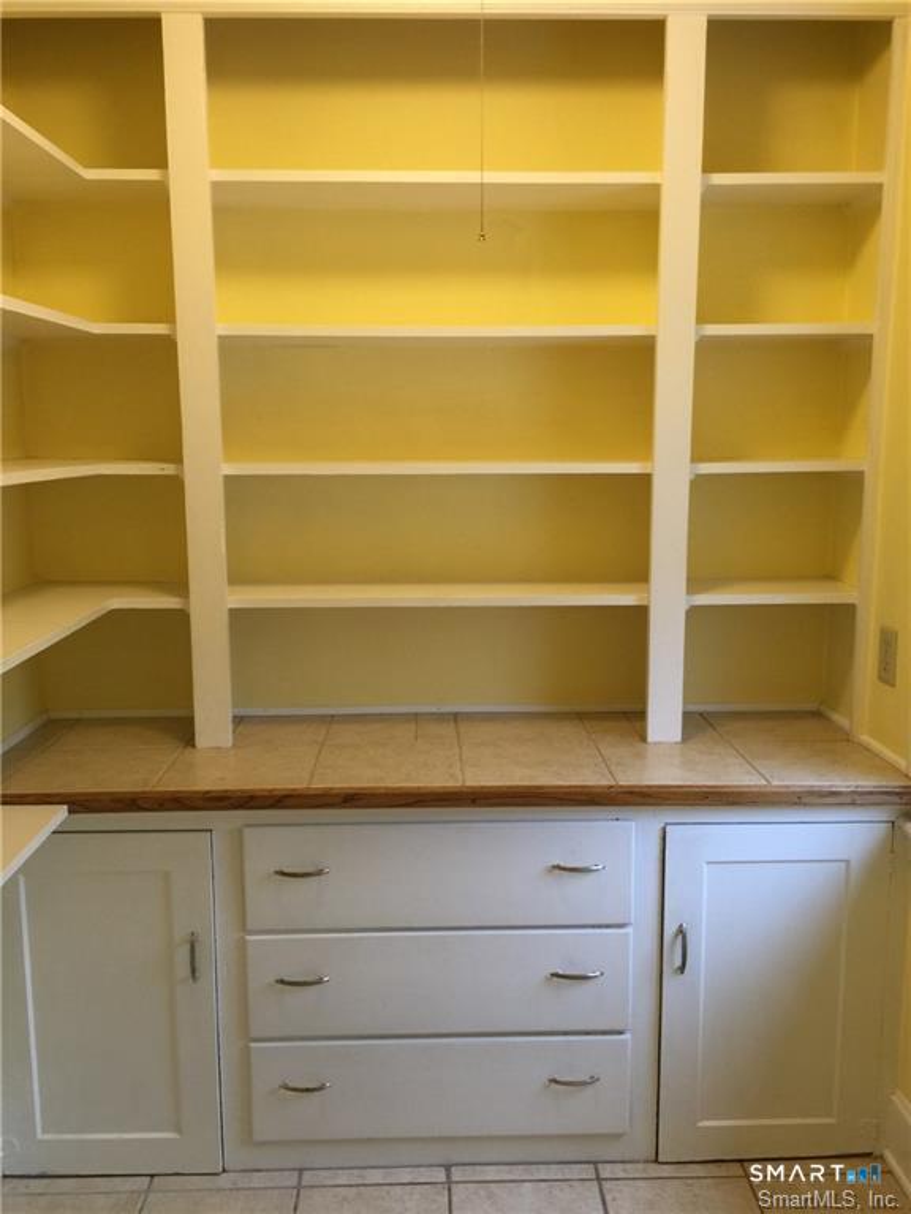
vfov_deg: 61.7
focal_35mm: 29
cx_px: 456
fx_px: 1018
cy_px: 607
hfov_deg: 48.2
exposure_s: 1/17
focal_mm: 4.15
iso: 40
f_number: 2.2
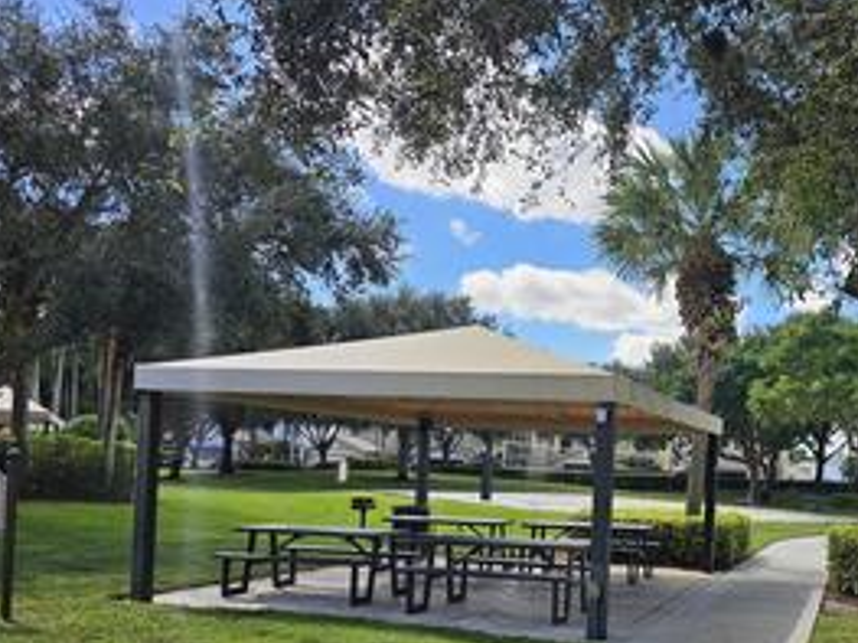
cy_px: 460
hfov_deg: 50.7
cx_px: 633
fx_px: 867
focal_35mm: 35
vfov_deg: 39.8
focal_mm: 6.3
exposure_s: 1/380
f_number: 1.7
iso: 10
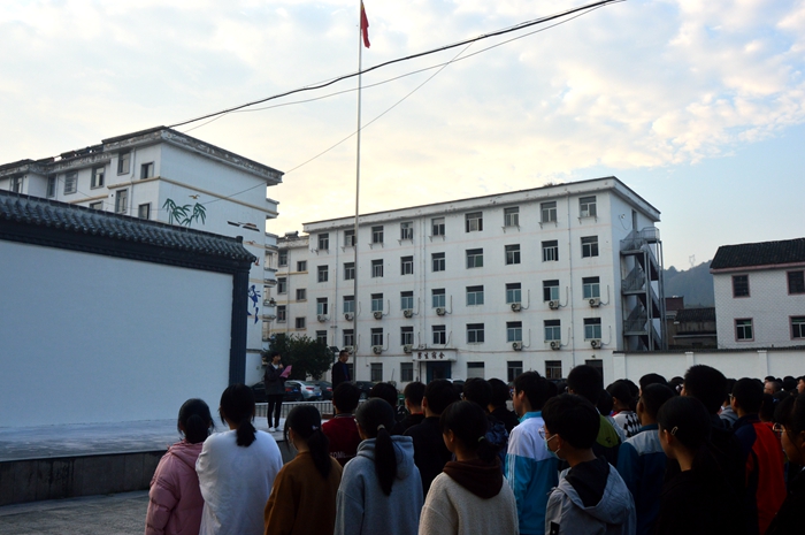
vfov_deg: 41.6
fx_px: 704
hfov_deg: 59.5
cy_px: 268
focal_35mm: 32
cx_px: 402
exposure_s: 1/200
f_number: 10
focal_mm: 21
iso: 400
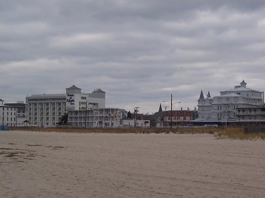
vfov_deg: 21.6
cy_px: 89
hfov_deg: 28.6
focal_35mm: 68
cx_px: 142
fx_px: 521
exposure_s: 1/250
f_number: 6.7
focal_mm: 8.6
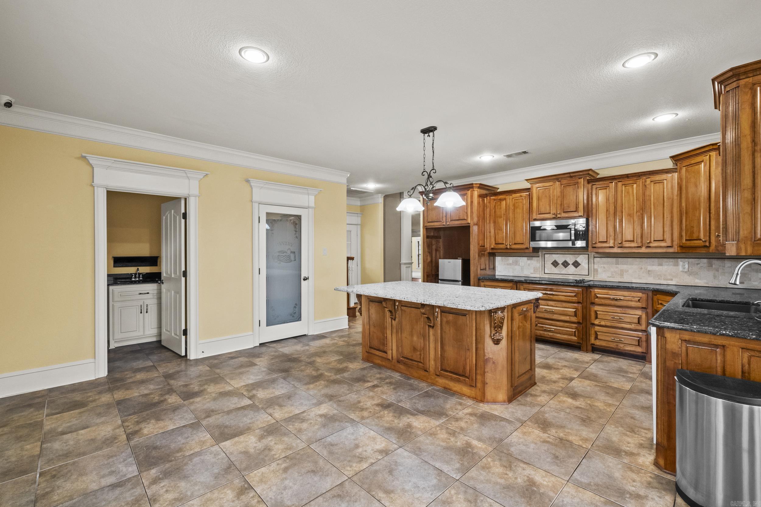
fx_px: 317
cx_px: 380
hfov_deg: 100.4
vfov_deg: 77.3
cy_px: 254
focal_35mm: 15
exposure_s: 1/3
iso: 800
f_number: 8
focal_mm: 10
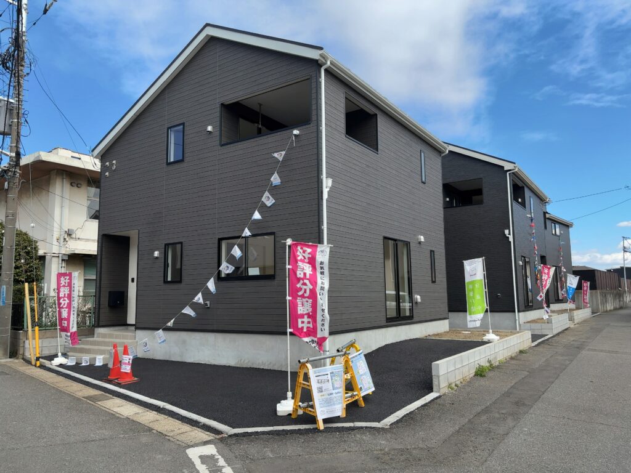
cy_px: 236
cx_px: 316
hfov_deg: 67.3
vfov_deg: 53.1
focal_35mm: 26
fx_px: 474
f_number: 1.6
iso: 50
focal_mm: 5.96
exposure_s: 1/2062
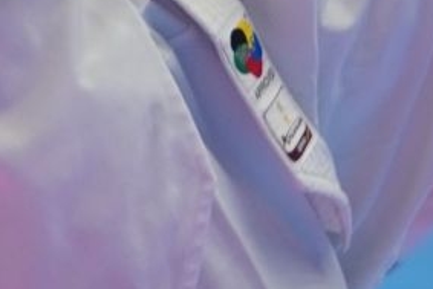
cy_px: -353
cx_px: -265
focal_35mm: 1010
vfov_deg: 1.4
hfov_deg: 2.0
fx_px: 12154
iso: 1000
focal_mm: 159
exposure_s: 1/500
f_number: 2.8
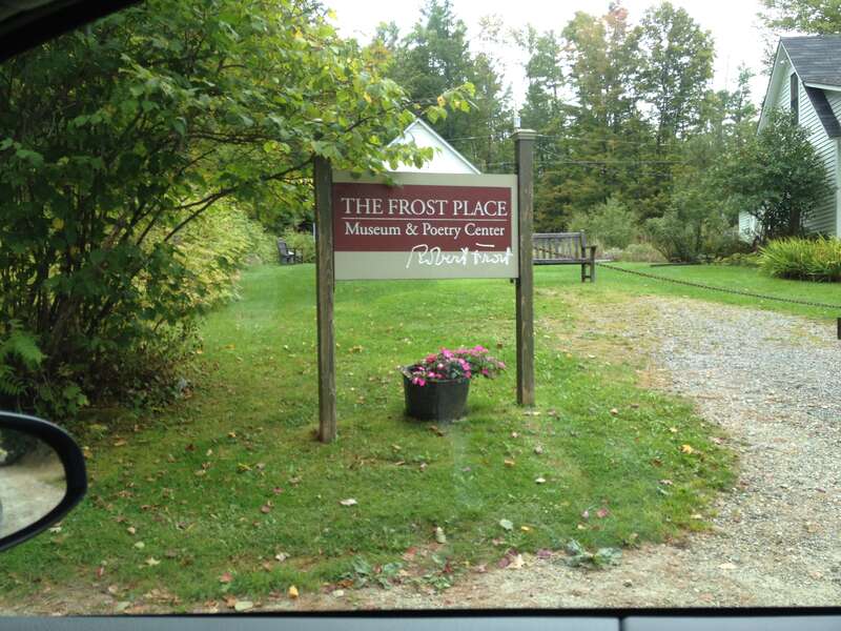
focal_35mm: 35
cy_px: 316
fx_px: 850
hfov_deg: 52.6
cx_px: 420
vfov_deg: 40.7
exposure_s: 1/131
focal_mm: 4.28
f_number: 2.4
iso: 50
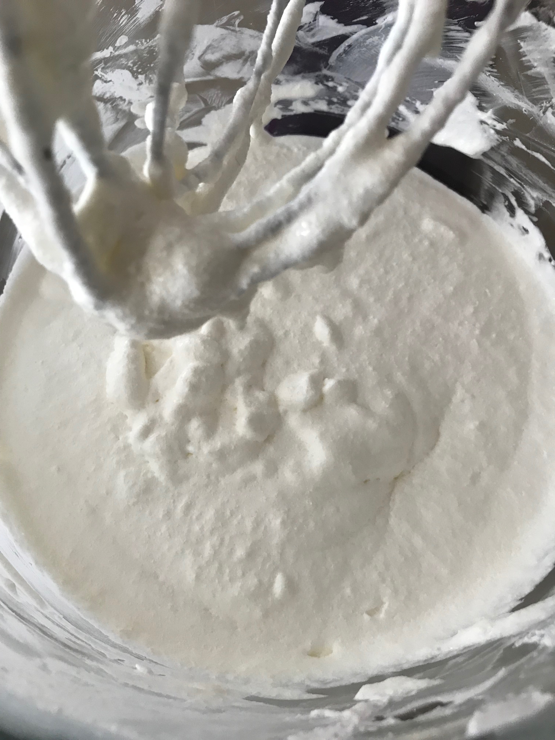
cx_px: 278
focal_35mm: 28
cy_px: 370
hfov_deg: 49.7
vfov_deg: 63.4
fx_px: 599
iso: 40
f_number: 1.8
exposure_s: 1/30
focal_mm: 3.99
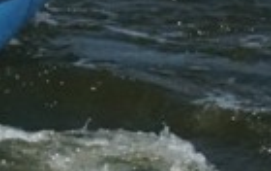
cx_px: -406
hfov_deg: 3.7
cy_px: -407
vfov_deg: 2.3
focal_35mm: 558
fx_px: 4128
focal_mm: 50
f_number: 11
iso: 1600
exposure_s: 1/4000
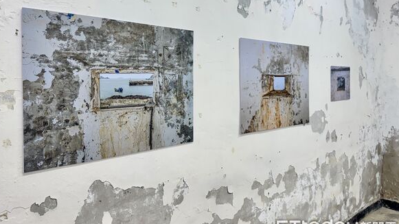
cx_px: 196
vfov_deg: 42.6
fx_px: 286
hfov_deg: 69.8
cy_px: 86
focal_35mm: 27
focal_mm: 6.76
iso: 200
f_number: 1.78
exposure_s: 1/120
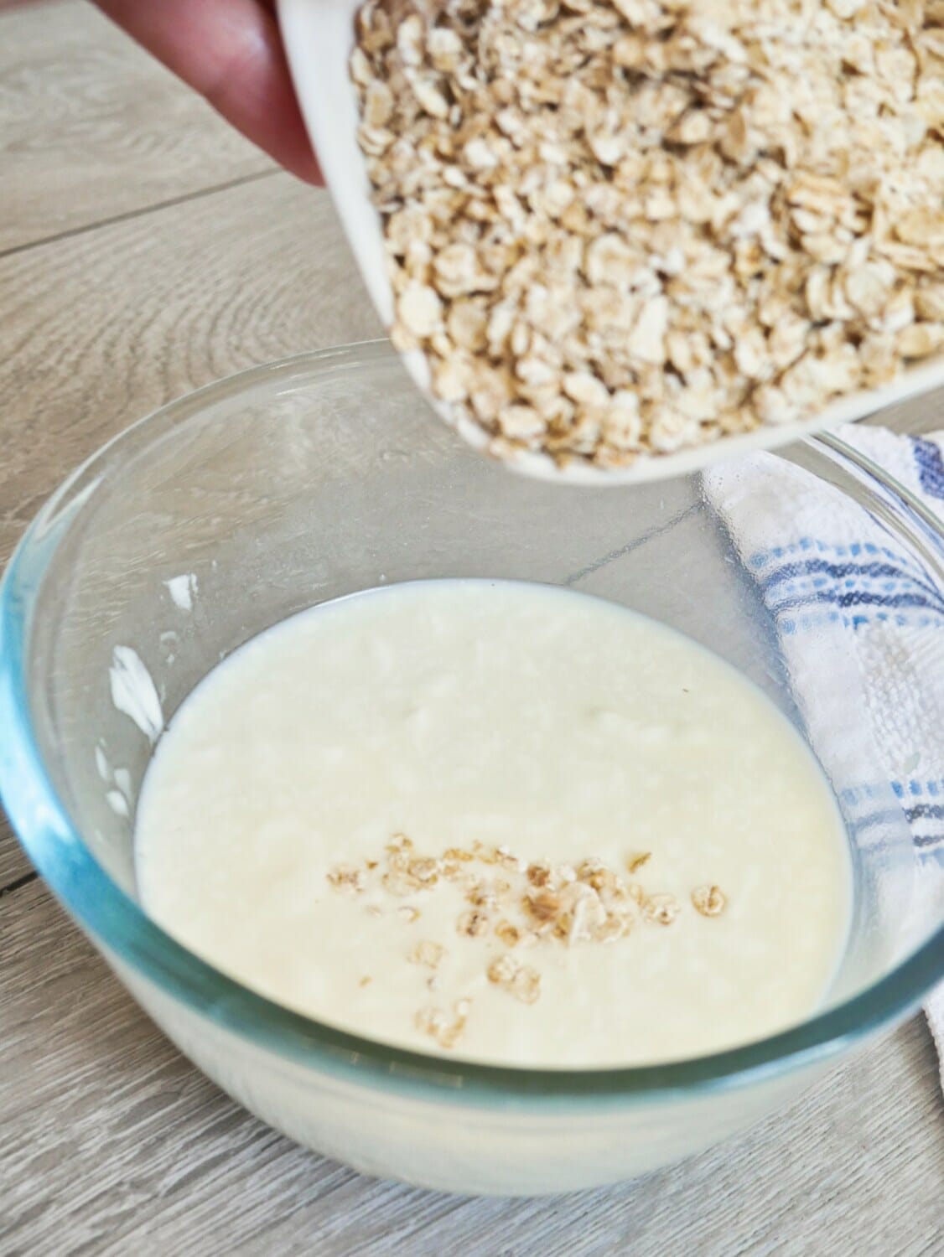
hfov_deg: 36.0
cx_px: 472
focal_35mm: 40
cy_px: 628
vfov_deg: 46.8
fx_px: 1454
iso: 800
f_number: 5.6
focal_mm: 20
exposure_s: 1/80
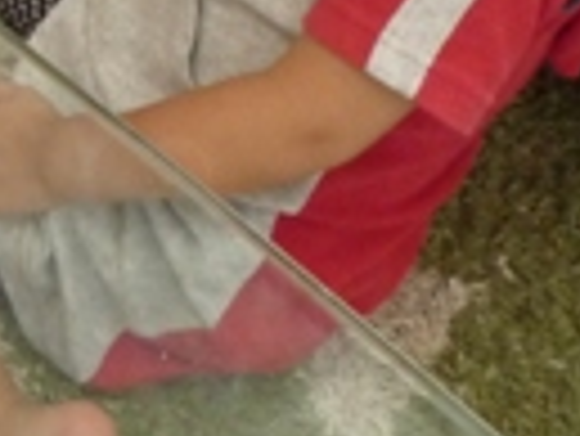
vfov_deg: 15.1
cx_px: -265
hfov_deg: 19.8
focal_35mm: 87
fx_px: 1459
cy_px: -310
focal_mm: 4.4
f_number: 2.8
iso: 400
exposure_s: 1/20
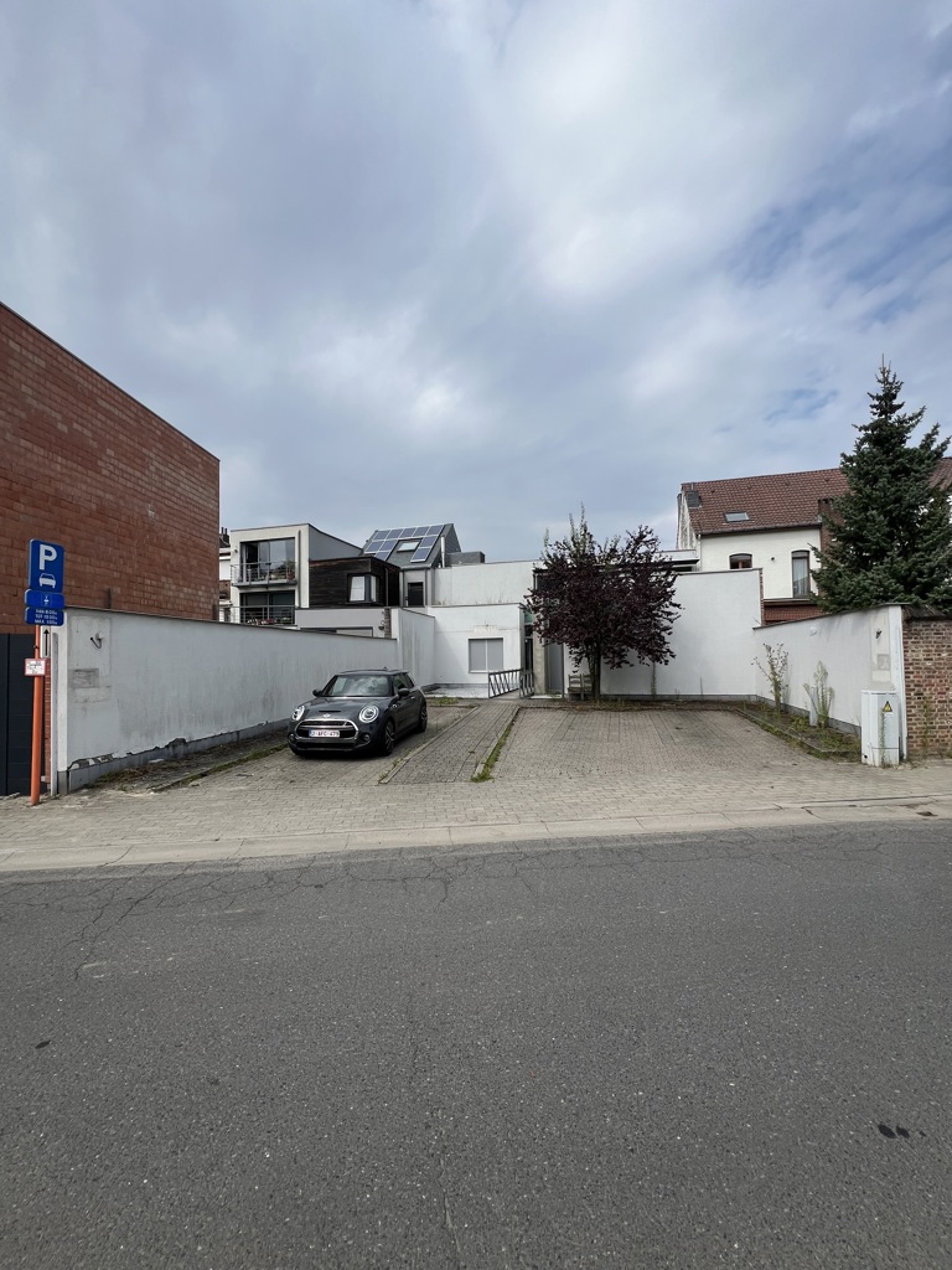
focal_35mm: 13
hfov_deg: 89.9
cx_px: 476
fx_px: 477
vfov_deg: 106.2
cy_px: 635
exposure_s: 1/1698
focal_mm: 1.57
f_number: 1.8
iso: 32
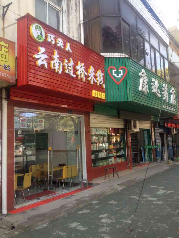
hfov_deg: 40.7
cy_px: 119
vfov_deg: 52.6
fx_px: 241
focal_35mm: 35
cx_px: 90
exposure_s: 1/142
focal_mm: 4.28
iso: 50
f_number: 2.4
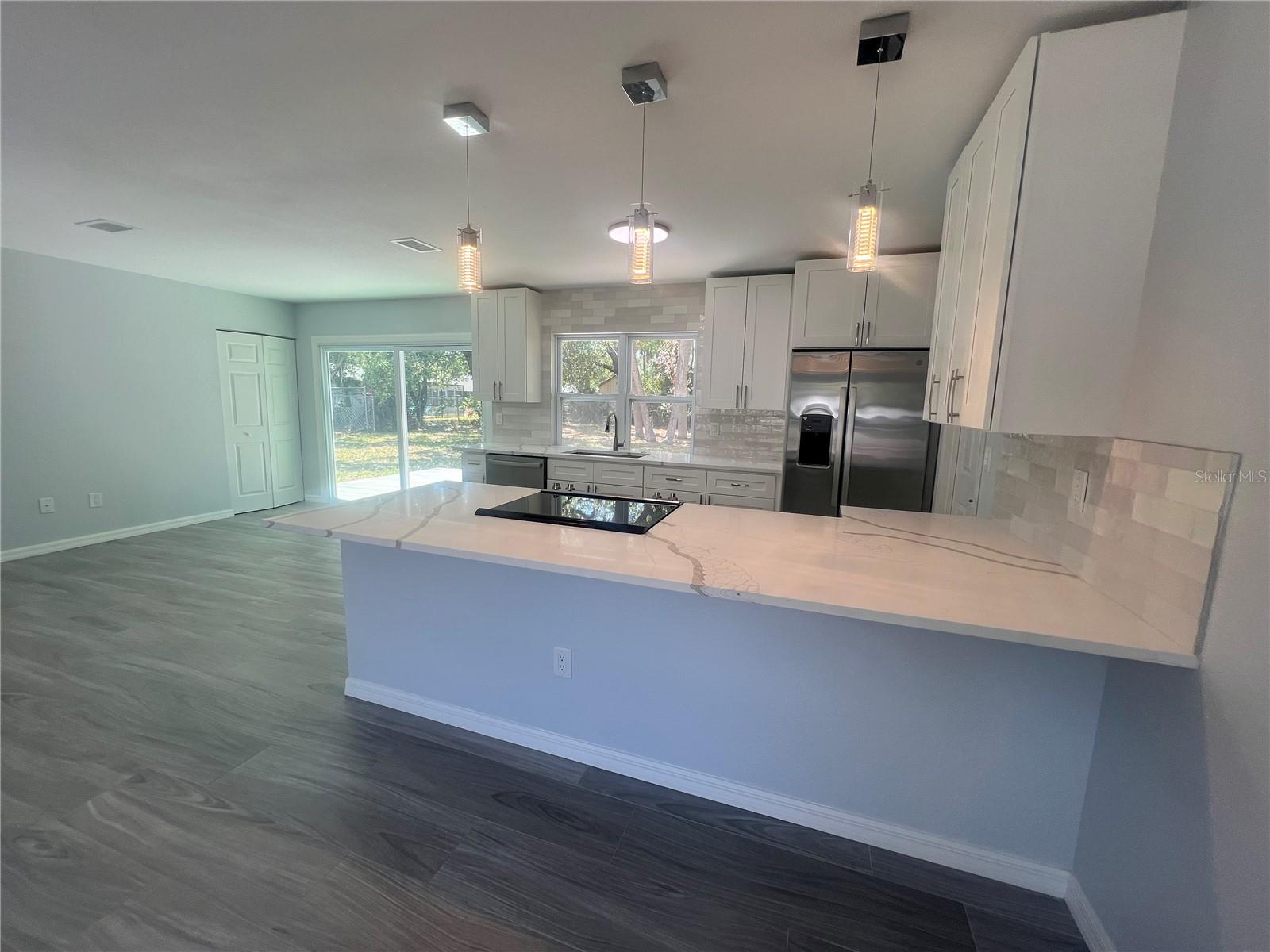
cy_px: 476
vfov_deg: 89.9
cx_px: 635
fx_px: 477
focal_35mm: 13
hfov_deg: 106.2
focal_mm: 1.57
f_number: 1.8
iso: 32
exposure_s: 1/120
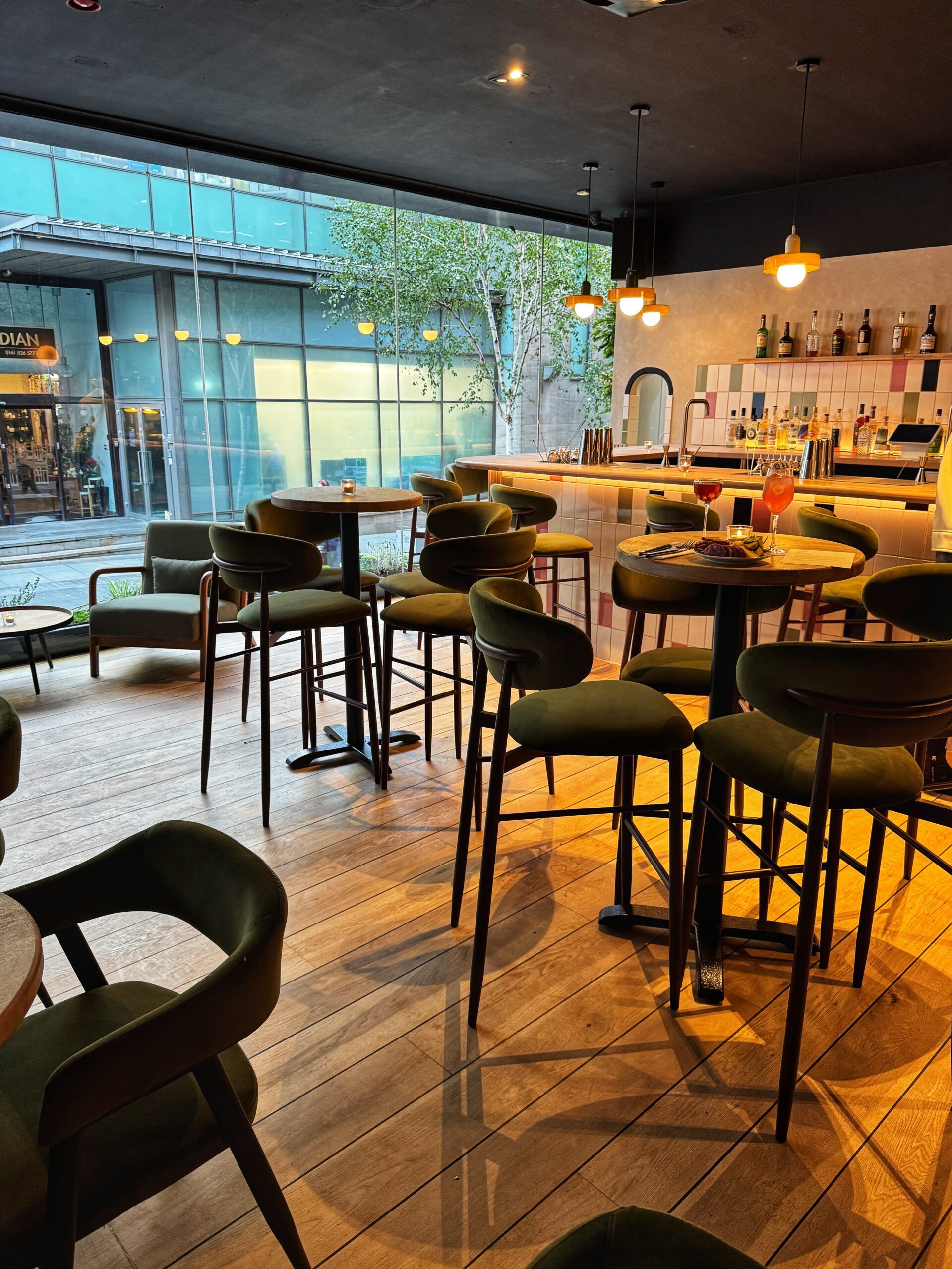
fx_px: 880
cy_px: 634
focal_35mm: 24
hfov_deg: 56.8
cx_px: 476
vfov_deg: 71.6
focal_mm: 6.76
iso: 250
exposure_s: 1/50
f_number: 1.78
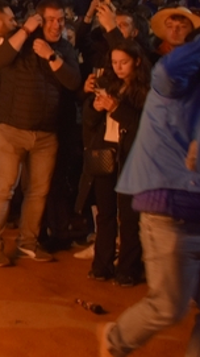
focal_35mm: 94
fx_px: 888
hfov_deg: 10.0
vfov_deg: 22.3
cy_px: 51
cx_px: -383
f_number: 4
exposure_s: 1/60
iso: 400
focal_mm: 18
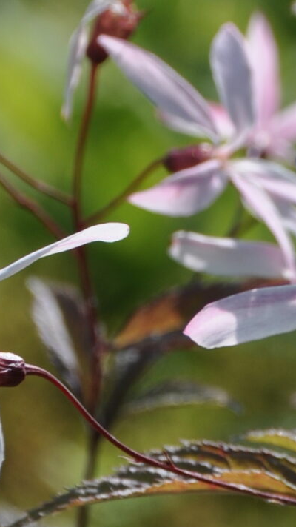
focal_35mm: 350
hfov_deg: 3.5
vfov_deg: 6.2
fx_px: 4888
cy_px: 201
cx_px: 406
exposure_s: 1/320
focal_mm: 62
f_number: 9
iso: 200
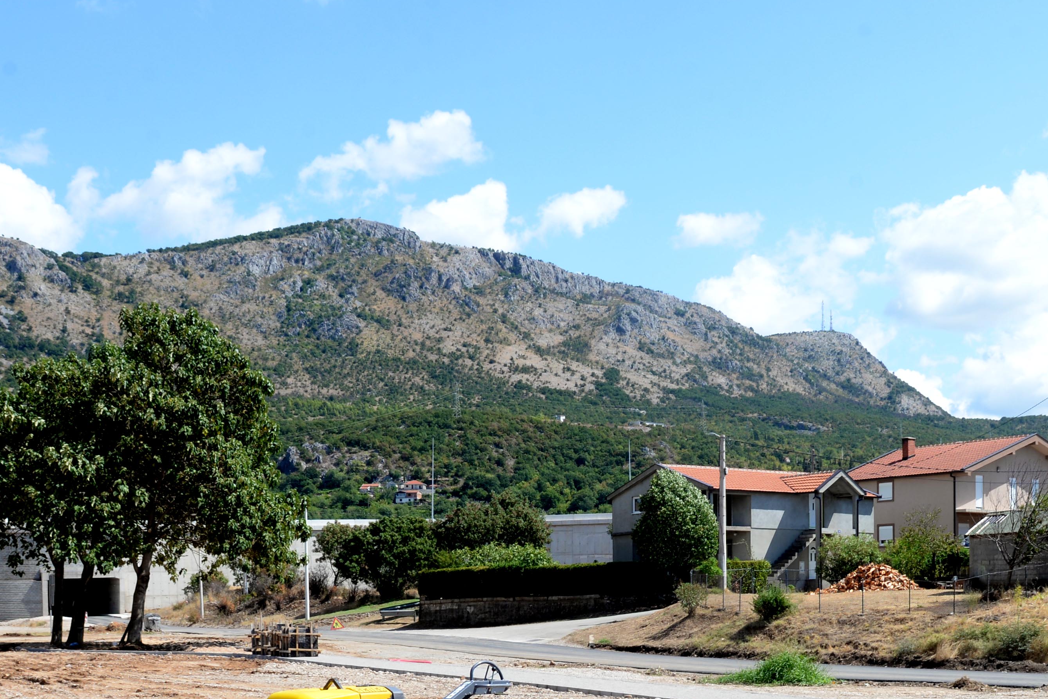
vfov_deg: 24.2
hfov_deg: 36.8
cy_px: 663
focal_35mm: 54
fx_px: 1573
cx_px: 608
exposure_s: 1/200
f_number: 10
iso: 250
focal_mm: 24
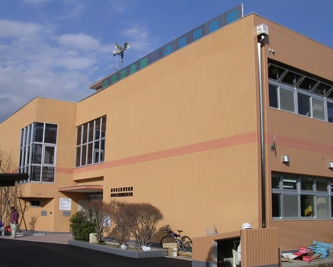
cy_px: 134
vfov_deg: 37.4
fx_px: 394
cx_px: 174
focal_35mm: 40
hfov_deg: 45.8
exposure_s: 1/450
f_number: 5.6
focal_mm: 5.8
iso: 100
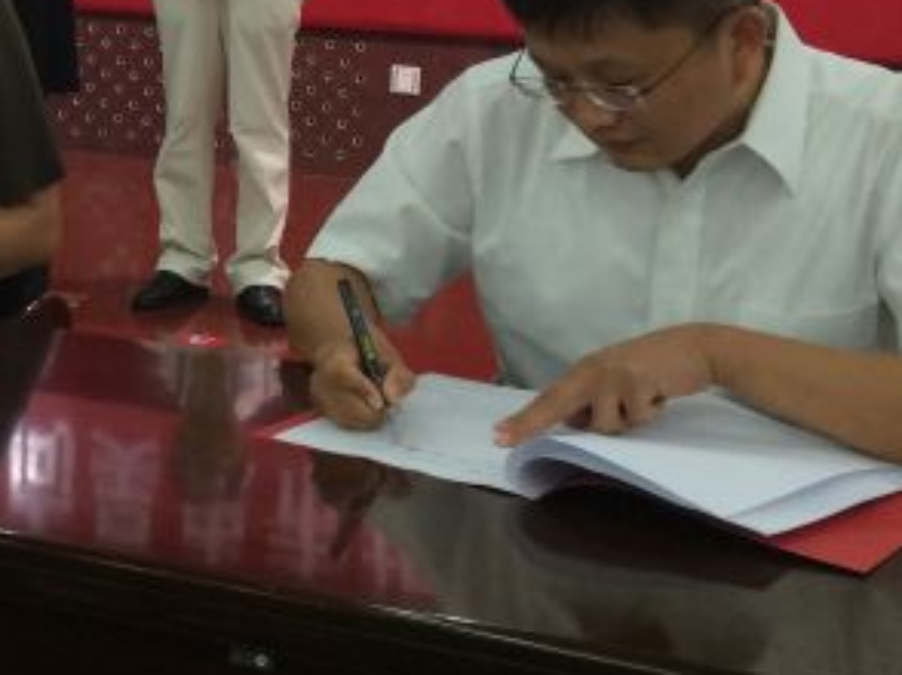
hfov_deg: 22.9
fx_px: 2057
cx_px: -153
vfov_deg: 18.0
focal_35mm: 79
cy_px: -58
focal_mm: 4.15
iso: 64
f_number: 2.2
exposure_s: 1/33
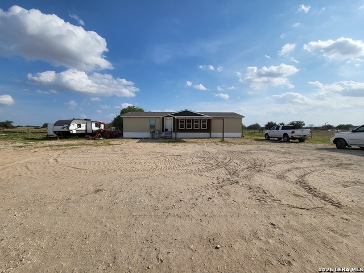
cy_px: 136
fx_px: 137
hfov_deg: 106.2
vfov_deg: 89.9
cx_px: 182
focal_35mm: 13
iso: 32
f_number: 2.2
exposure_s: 1/2131
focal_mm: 1.74
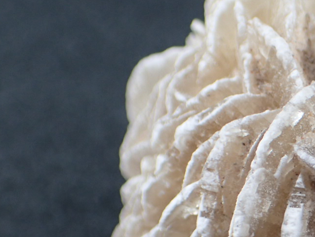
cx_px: 399
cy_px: 209
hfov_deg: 17.8
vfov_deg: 14.1
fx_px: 947
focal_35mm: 104
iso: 100
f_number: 2.6
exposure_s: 1/160
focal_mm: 6.42
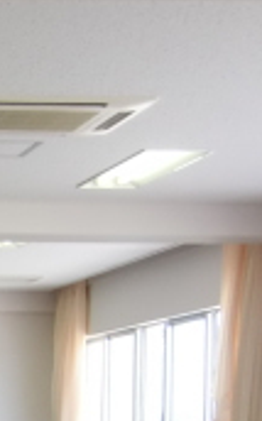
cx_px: -394
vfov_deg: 12.8
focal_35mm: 158
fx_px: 1811
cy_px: 548
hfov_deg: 7.6
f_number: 3.8
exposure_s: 1/60
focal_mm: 7.1
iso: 80
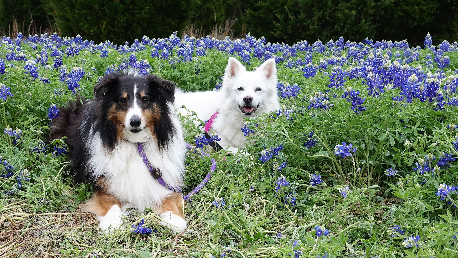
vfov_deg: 40.0
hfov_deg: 66.1
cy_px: 105
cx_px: 227
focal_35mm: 29
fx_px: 352
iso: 125
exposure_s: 1/200
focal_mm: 9.84
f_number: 4
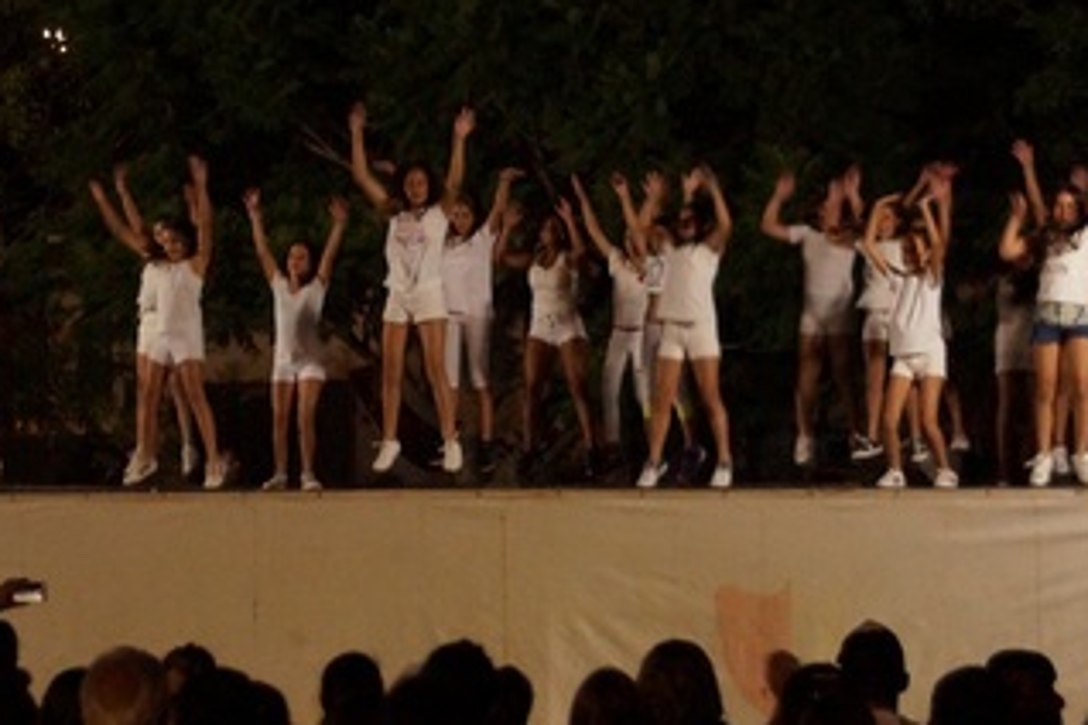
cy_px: 315
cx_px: 472
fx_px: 5470
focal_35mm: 181
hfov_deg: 11.4
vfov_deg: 7.6
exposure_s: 1/40
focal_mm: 60
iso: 3200
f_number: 5.6
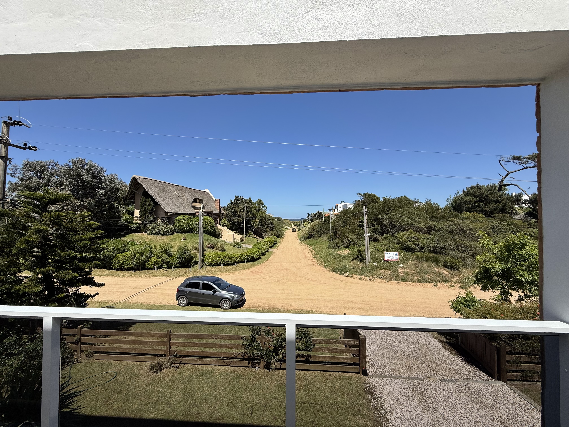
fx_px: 230
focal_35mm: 14
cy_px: 214
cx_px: 284
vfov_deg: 85.7
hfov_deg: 102.1
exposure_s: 1/2611
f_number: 2.2
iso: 50
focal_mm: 2.22
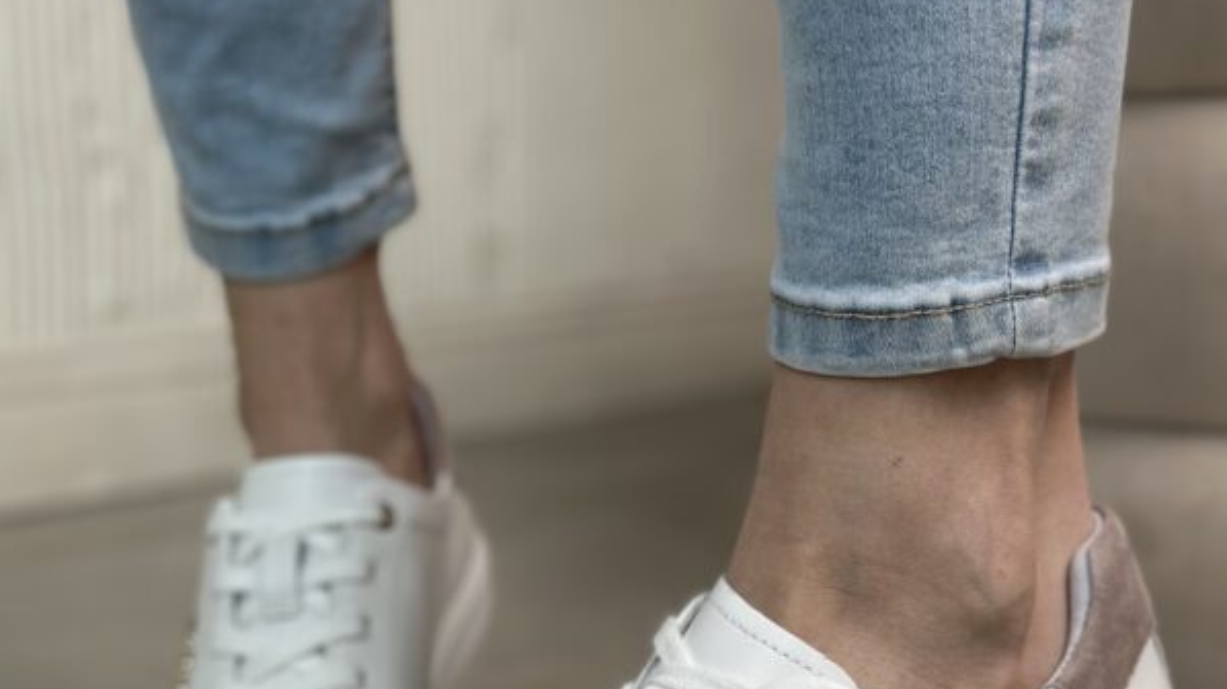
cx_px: 614
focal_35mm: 70
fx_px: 2277
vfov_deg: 17.1
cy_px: 533
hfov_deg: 30.2
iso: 80
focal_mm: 6.86
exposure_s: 1/380
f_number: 1.78
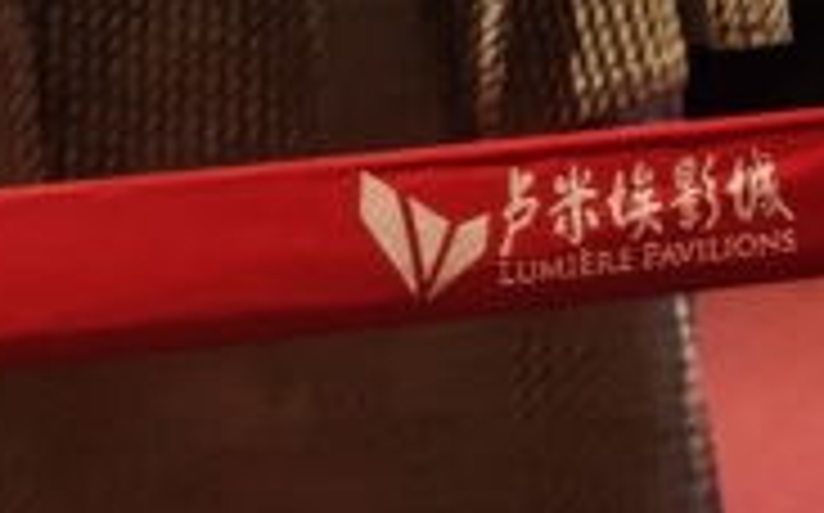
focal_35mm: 160
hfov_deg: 13.0
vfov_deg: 6.9
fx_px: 3590
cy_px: -1264
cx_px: 113
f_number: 1.9
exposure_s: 1/25
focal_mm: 8.7
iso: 711
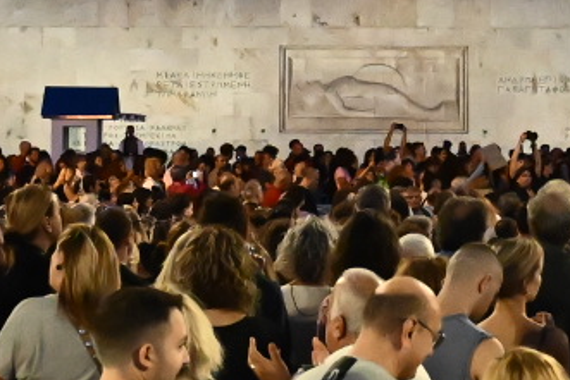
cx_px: 262
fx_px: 2645
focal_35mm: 167
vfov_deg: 8.2
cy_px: 206
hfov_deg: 12.3
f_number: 4
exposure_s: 1/100
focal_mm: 24
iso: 6400
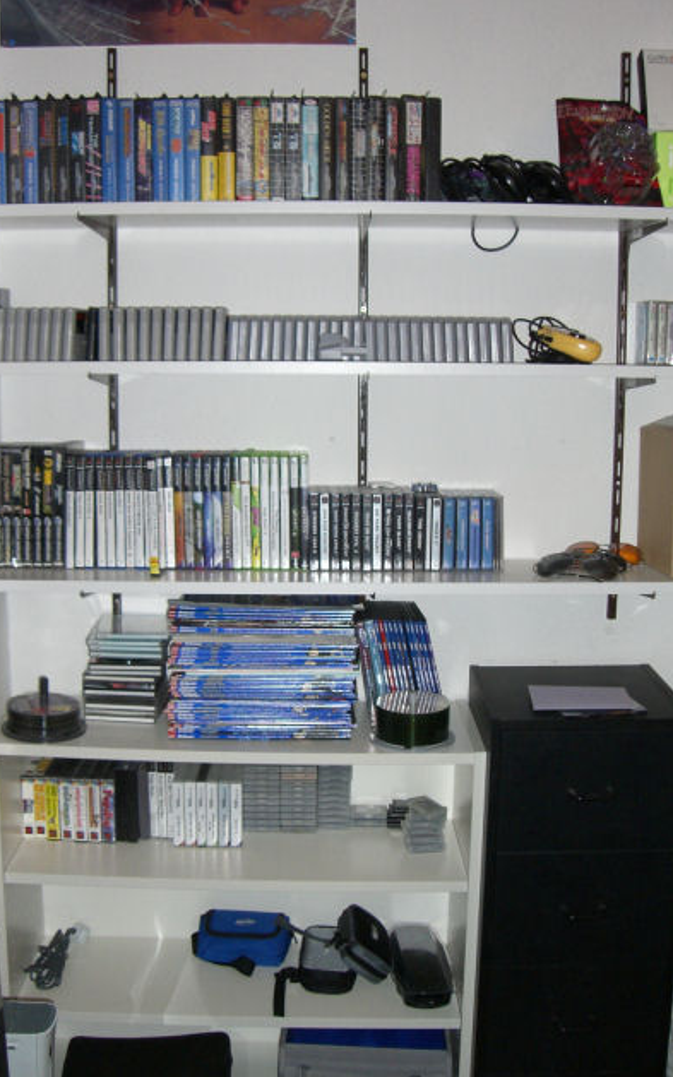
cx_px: 305
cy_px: 546
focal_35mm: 41
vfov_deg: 48.2
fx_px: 1203
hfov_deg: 31.2
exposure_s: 1/60
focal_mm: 6.2
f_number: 2.7
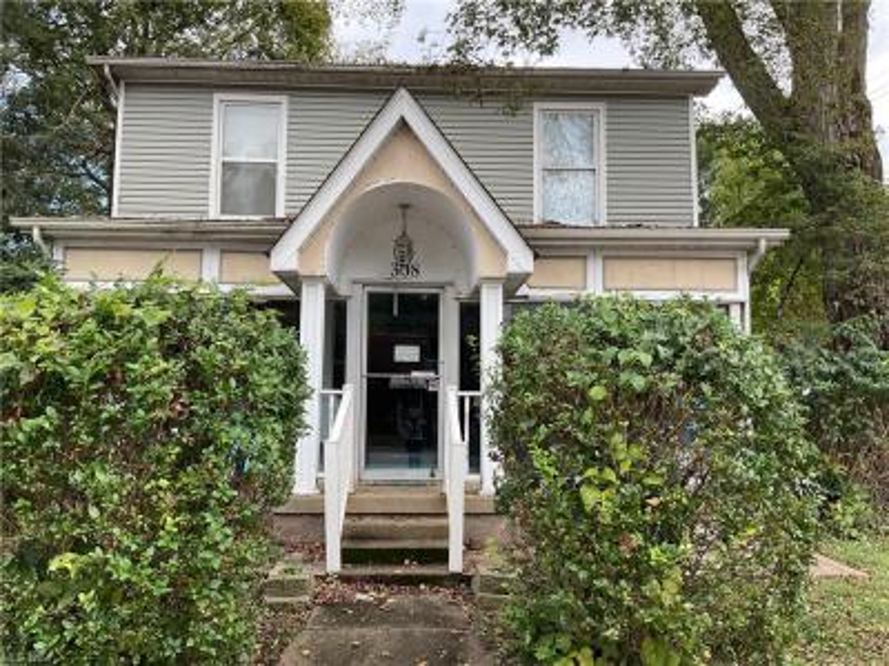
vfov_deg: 48.2
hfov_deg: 61.7
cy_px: 333
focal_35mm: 29
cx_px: 444
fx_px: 745
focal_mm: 3
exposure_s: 1/245
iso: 16
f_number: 1.8
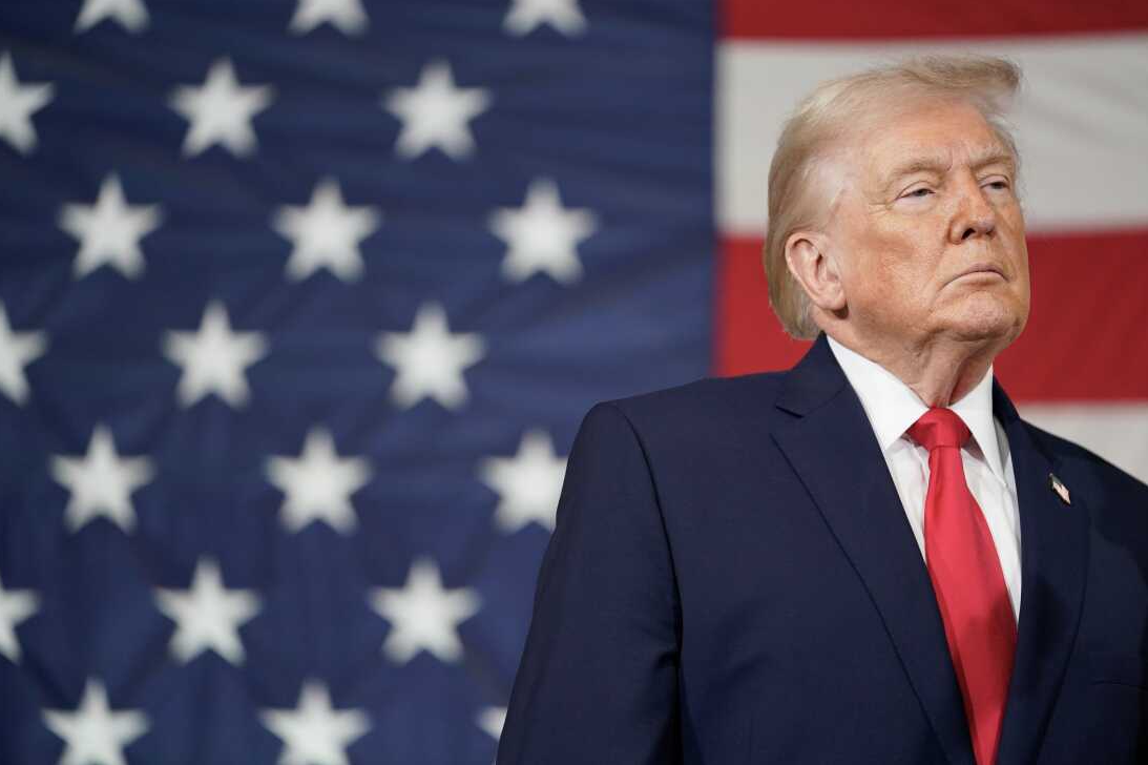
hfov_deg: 13.6
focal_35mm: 151
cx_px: 572
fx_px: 4813
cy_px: 381
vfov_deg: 9.1
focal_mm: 150
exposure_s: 1/640
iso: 2500
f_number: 2.8
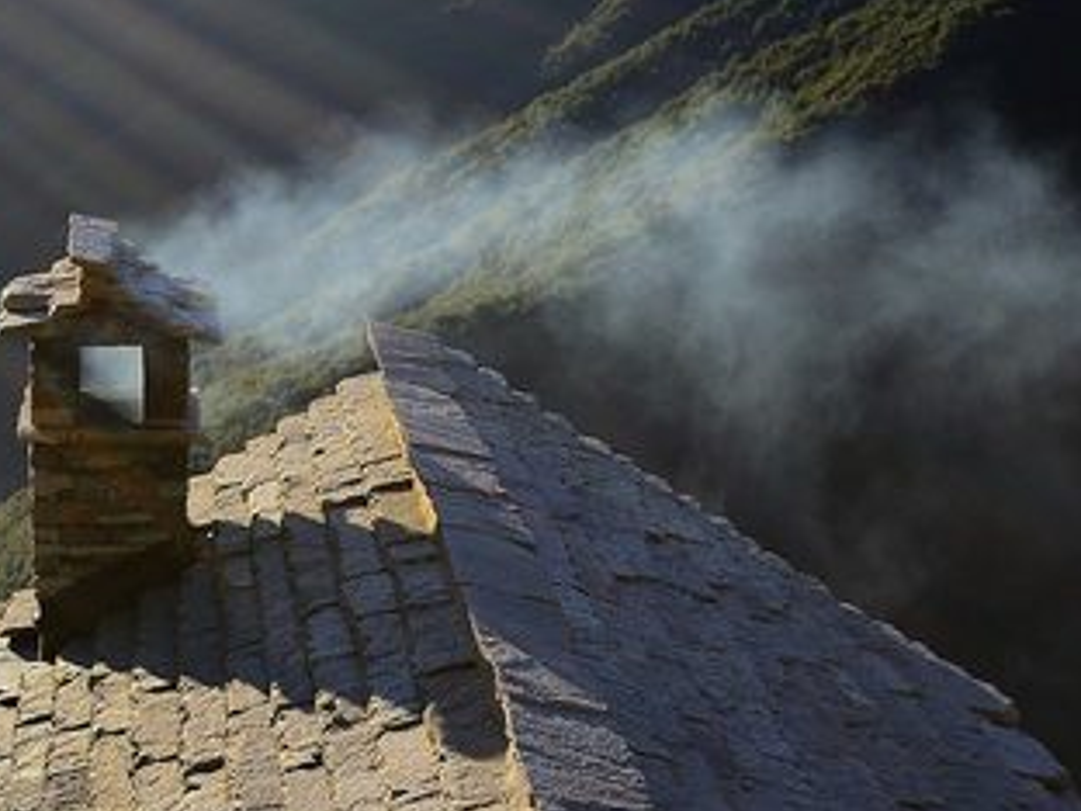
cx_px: 104
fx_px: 3027
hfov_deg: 19.9
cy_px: 239
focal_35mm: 97
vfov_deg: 15.2
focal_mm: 35
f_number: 7.1
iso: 100
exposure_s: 1/100
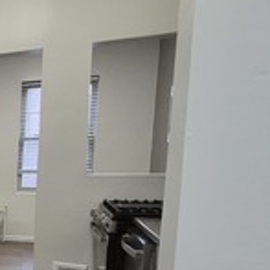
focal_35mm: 50
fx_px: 441
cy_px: 213
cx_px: -237
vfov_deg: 33.1
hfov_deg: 20.7
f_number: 2.2
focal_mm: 1.74
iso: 160
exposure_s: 1/60
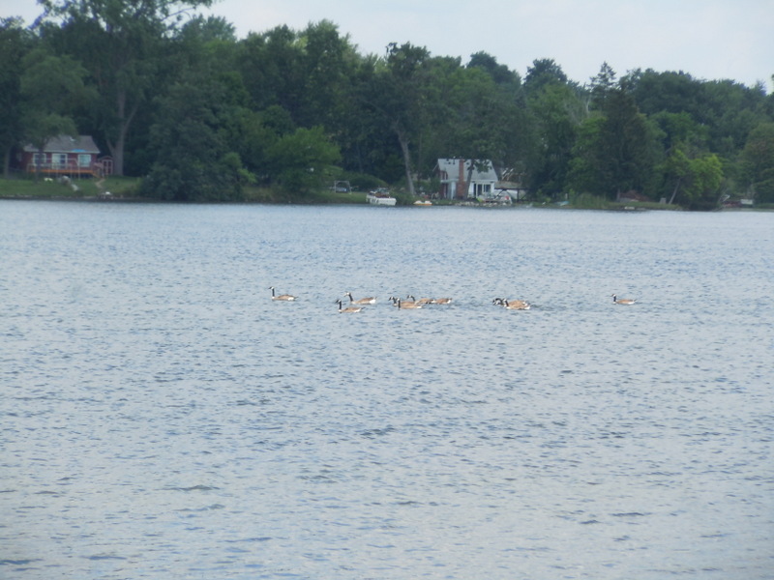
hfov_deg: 10.1
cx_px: 387
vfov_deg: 7.6
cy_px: 290
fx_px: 4382
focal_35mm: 196
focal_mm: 35
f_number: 5.6
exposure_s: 1/250
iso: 100
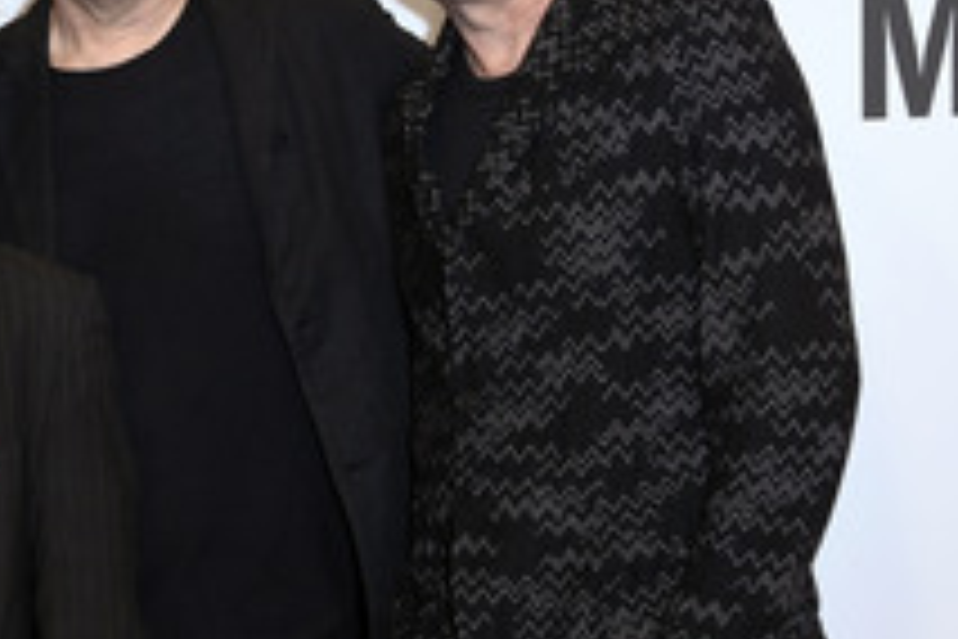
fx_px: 2821
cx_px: 151
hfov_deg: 19.0
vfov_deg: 12.9
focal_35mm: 106
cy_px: 342
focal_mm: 50
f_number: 5.6
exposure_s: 1/250
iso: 1250
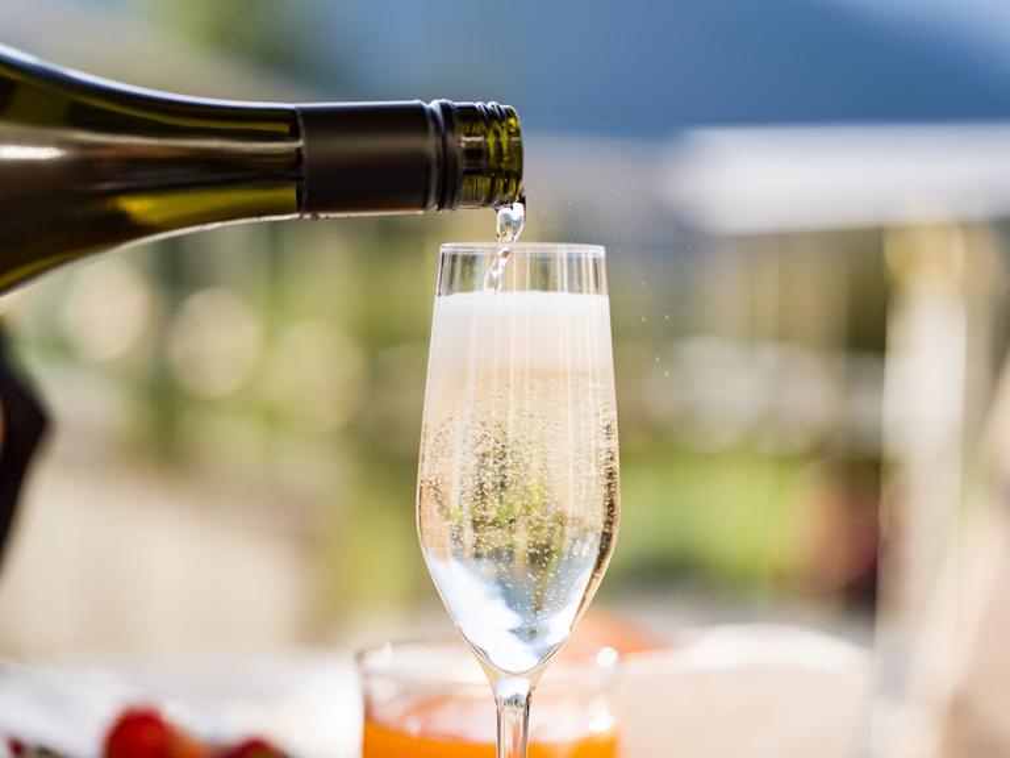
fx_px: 1809
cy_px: 379
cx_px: 505
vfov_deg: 23.7
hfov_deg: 31.2
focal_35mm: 62
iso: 100
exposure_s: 1/750
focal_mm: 80
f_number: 1.9
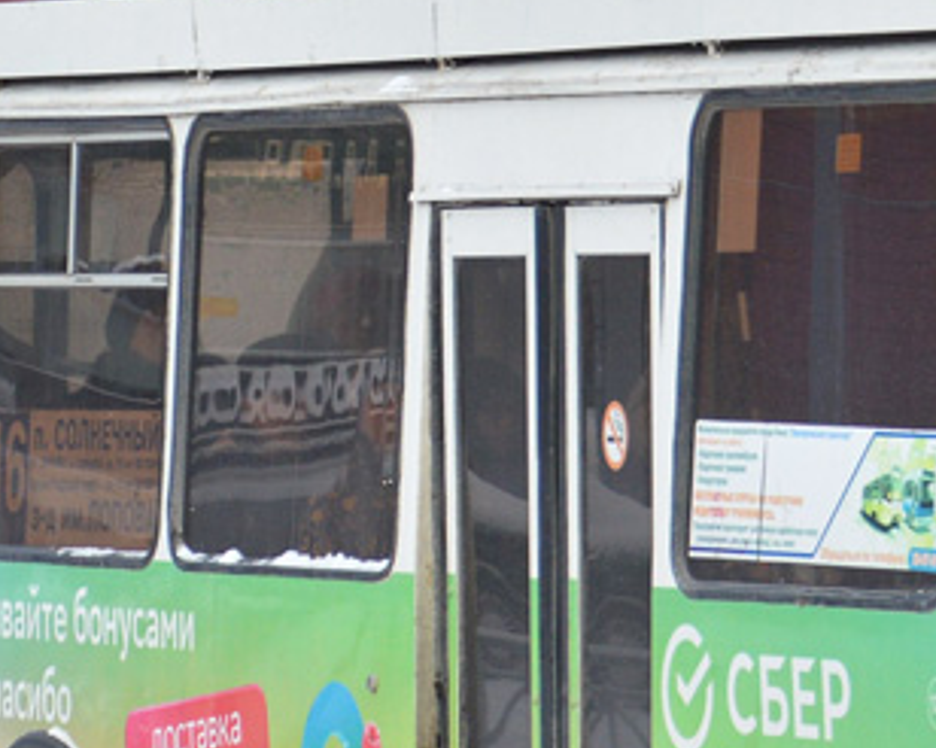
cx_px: 1273
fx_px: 11018
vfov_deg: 3.9
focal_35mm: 398
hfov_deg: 4.8
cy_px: 116
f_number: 5.6
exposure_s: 1/320
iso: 200
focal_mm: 58
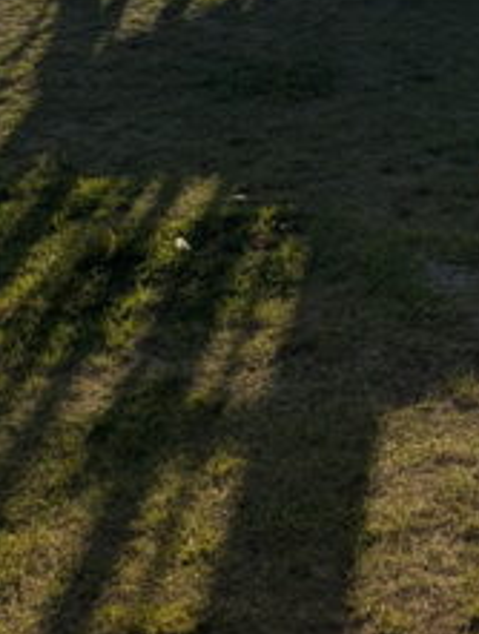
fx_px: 1359
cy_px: -574
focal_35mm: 74
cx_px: 506
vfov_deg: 18.7
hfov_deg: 19.3
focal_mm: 2.35
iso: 53
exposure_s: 1/9009
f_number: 2.2
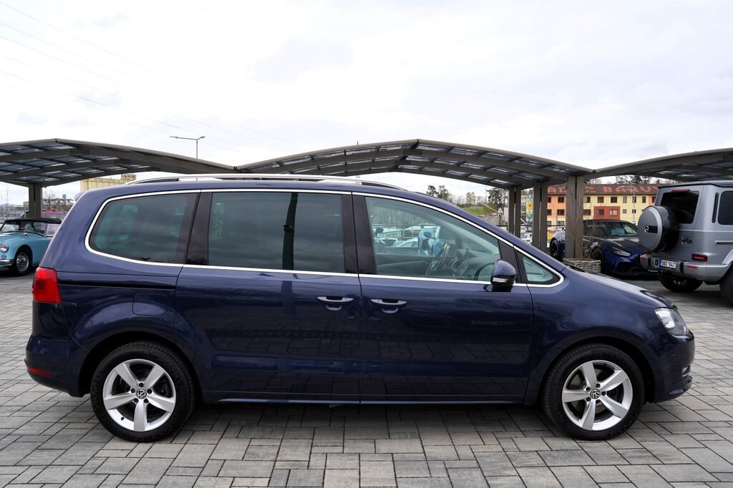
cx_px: 366
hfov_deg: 73.8
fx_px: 488
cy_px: 244
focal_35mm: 24
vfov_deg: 53.1
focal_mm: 24
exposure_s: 1/160
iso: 100
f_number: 6.3
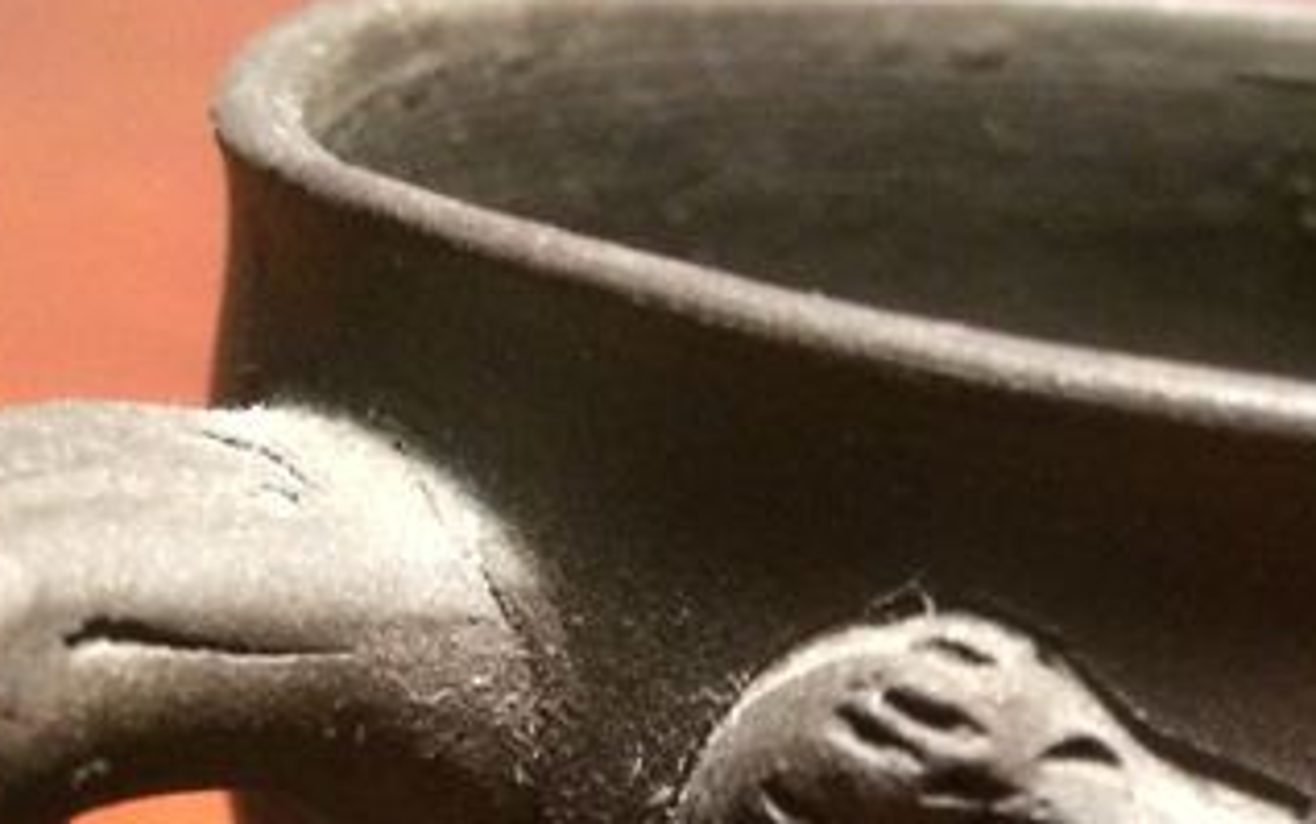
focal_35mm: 90
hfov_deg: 22.4
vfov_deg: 13.5
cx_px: 1204
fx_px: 3229
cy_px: 1294
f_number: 2.2
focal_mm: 4.12
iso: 500
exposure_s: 1/15
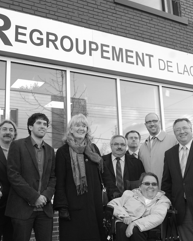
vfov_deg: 39.5
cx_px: 104
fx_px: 336
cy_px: 121
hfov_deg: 32.1
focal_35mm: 47
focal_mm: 22
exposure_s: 1/125
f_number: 5.6
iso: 400
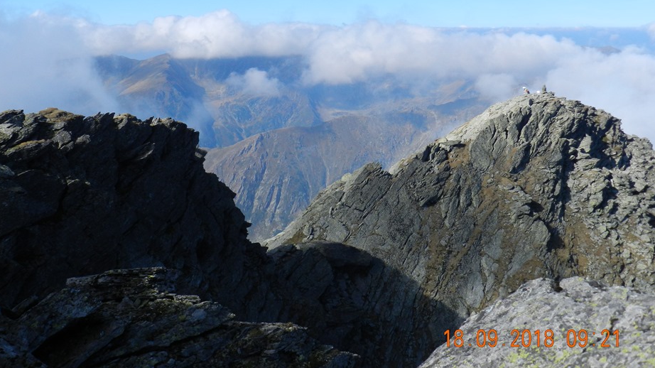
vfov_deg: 25.8
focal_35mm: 46
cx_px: 302
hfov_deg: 44.6
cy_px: 122
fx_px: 799
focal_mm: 6.7
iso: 160
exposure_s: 1/1250
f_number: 4
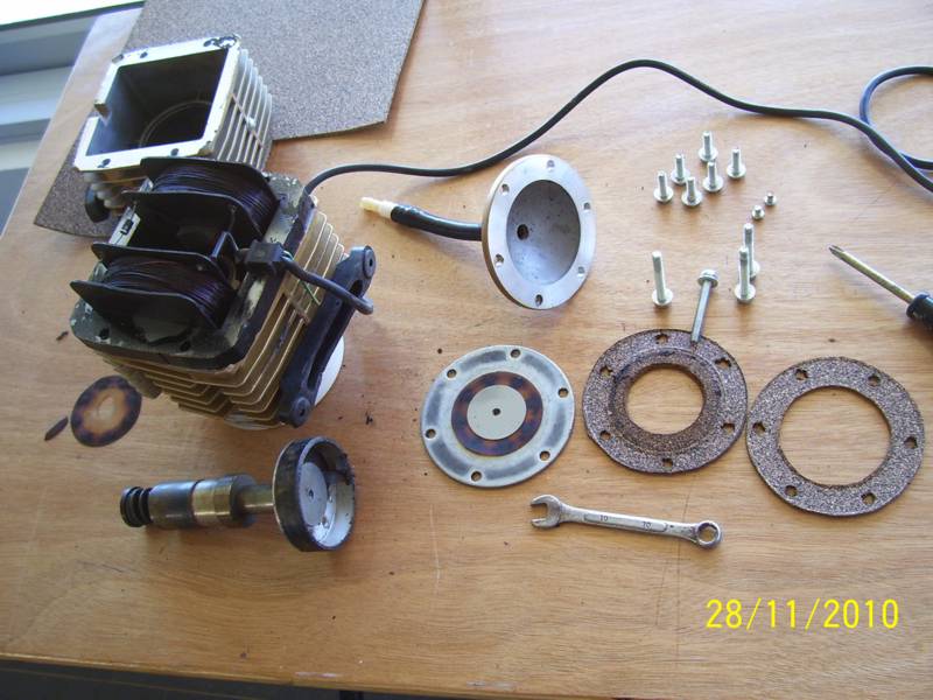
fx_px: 916
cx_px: 466
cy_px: 350
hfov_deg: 54.0
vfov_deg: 41.8
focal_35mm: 34
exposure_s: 1/90
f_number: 2.7
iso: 80
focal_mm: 5.6
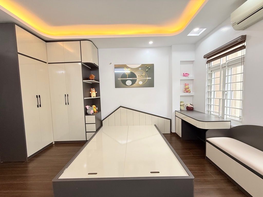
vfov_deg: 85.7
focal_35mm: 14
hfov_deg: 102.1
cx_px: 132
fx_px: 106
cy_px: 98
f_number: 2.2
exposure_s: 1/100
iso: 125
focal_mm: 2.22
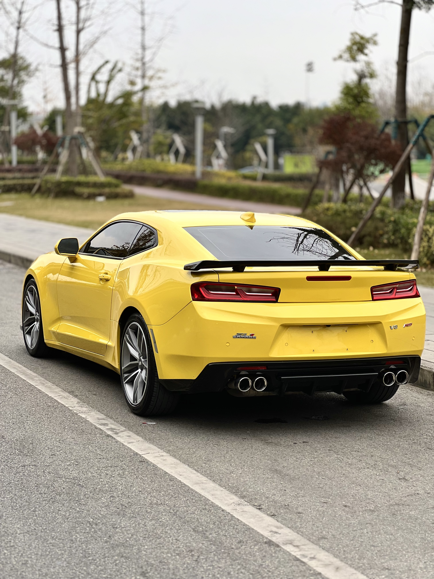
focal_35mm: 77
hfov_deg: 19.1
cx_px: 217
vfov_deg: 25.3
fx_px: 1287
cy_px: 290
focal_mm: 9
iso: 25
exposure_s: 1/121
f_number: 2.8
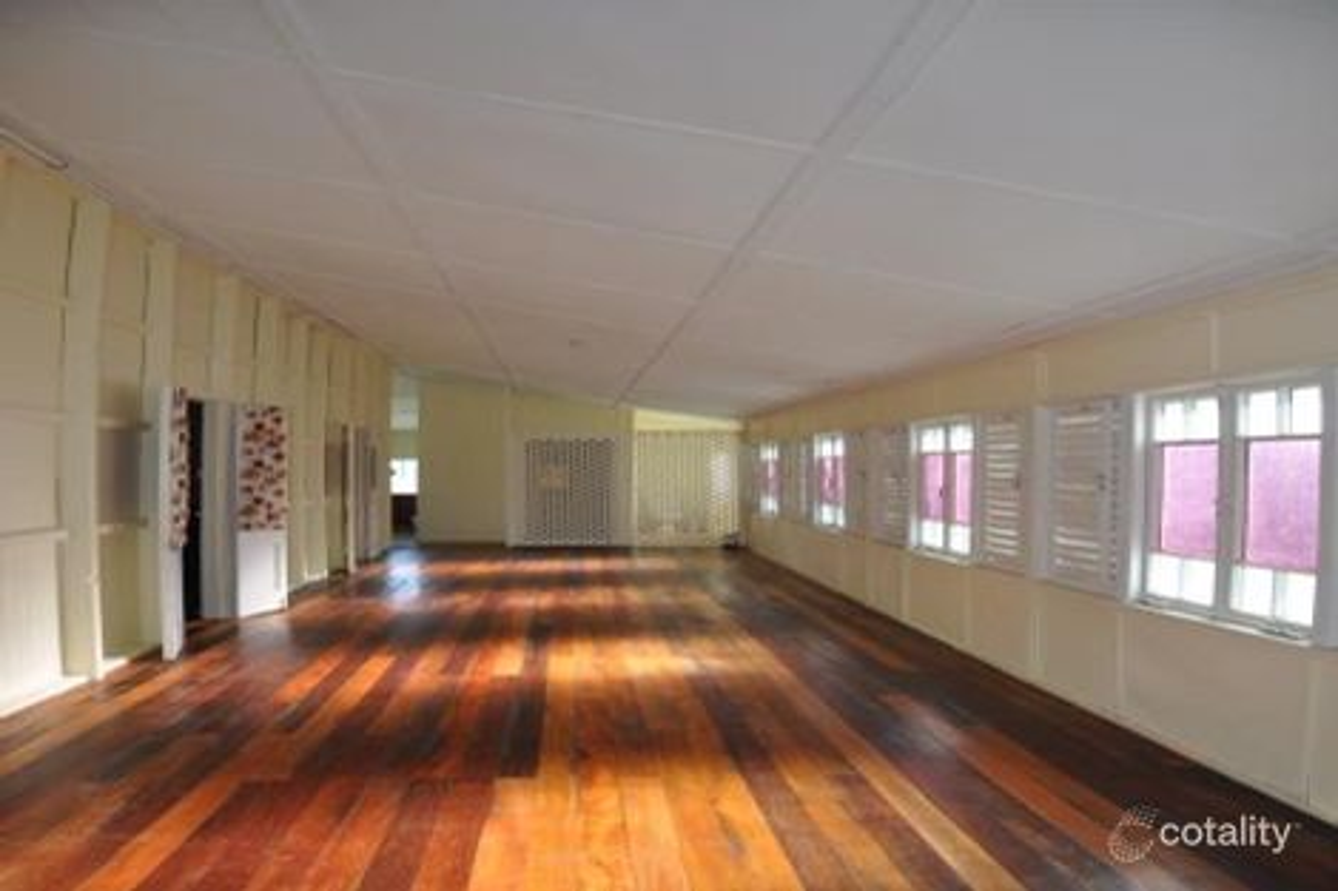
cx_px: 669
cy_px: 446
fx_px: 892
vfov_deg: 53.1
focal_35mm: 24
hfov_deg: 73.8
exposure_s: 1/100
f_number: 5
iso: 400
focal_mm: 16
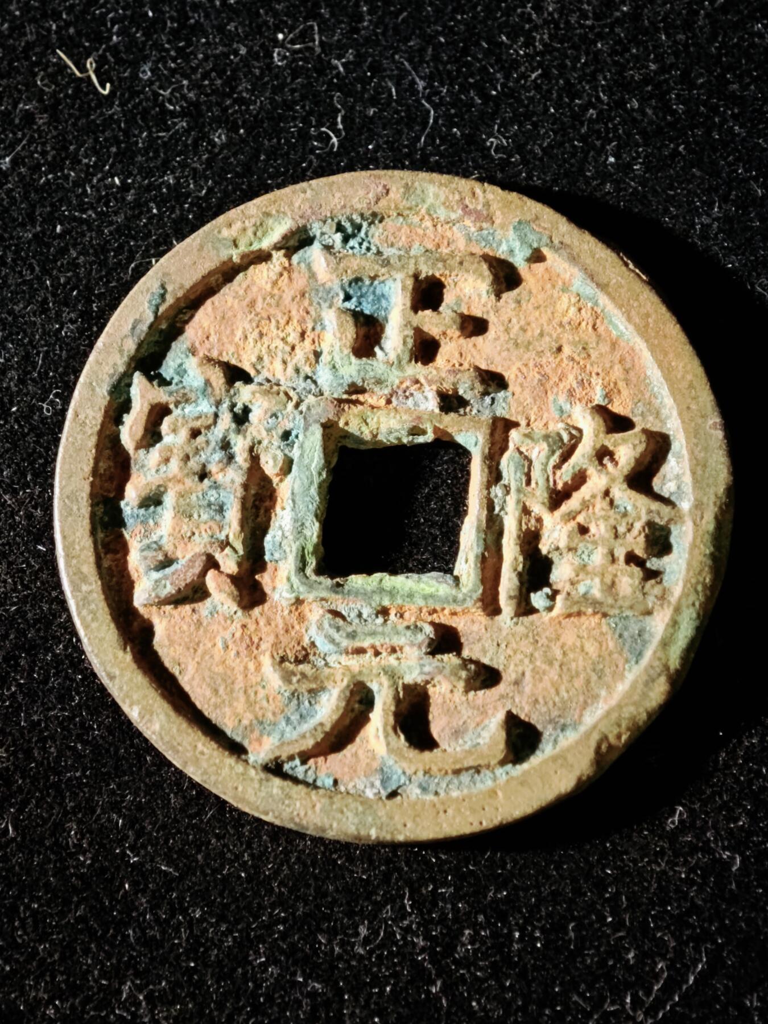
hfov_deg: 13.8
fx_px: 3165
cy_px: 512
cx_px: 384
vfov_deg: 18.4
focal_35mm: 107
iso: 500
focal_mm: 9
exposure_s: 1/100
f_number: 2
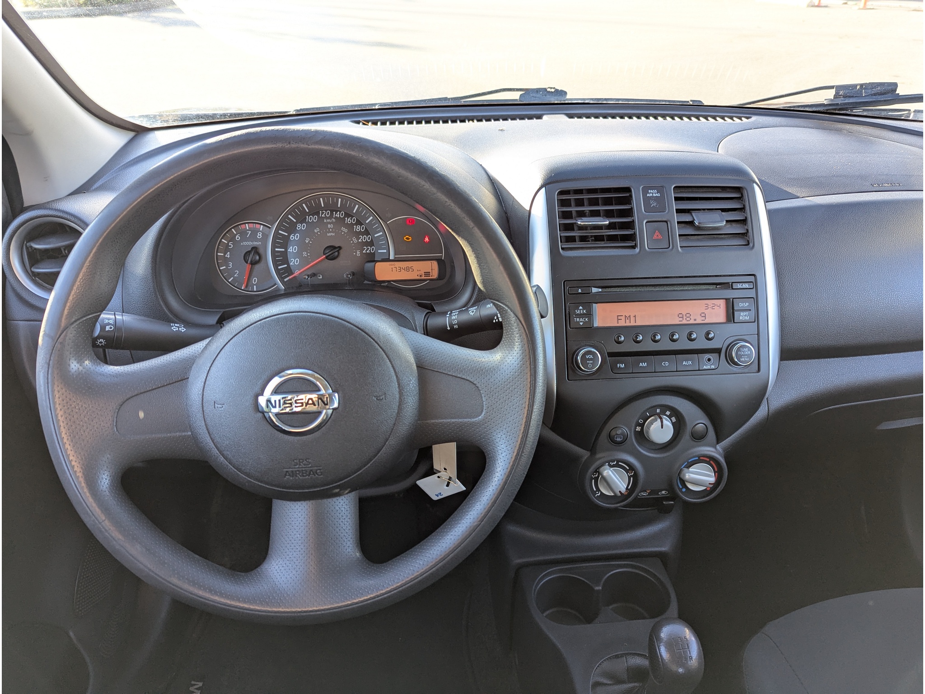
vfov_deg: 56.8
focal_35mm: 24
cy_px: 347
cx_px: 462
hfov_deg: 71.6
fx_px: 641
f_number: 1.85
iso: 59
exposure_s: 1/108
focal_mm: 6.81
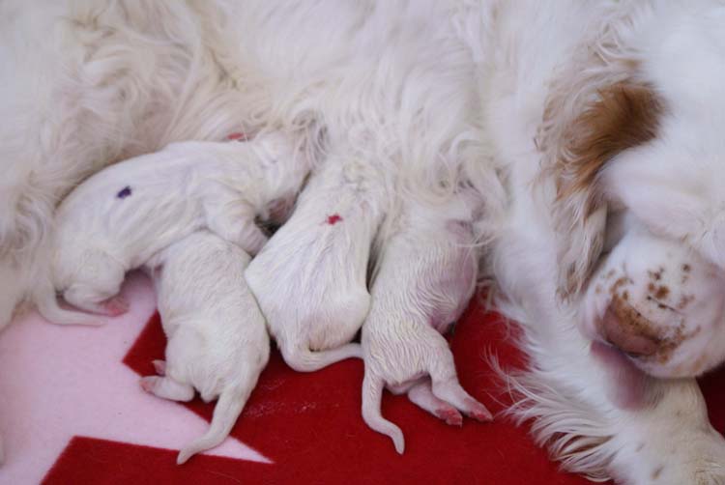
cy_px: 242
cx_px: 362
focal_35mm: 112
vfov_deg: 12.2
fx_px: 2268
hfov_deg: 18.2
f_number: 4
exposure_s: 1/40
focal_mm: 75
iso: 400
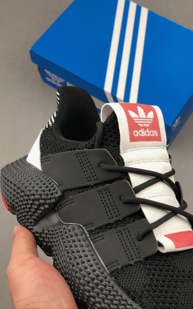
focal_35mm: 56
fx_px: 471
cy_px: 155
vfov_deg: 36.3
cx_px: 115
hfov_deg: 23.1
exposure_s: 1/50
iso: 25
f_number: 2.4
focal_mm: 6
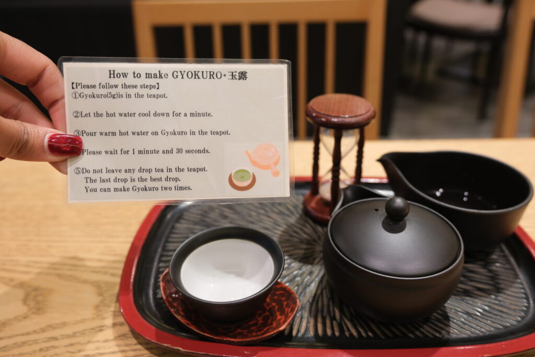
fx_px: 431
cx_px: 268
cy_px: 178
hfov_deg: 63.7
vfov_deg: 45.0
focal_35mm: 29
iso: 1250
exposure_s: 1/100
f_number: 3.1
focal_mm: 19.6
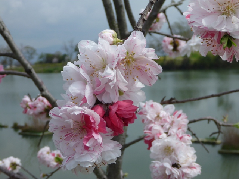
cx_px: 120
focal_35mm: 55
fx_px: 380
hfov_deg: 34.9
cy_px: 90
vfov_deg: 26.6
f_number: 4.9
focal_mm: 9.8
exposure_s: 1/500
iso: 80
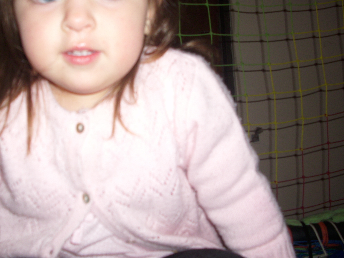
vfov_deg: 35.8
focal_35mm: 40
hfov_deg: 46.6
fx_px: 398
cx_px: 146
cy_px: 100
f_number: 2.8
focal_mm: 6.2
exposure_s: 1/30
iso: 50
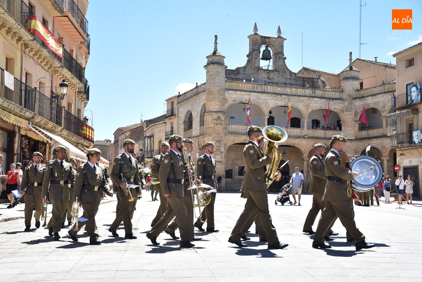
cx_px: 211
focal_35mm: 48
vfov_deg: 28.1
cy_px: 141
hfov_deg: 41.1
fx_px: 563
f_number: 4
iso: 100
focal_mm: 32
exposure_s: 1/320
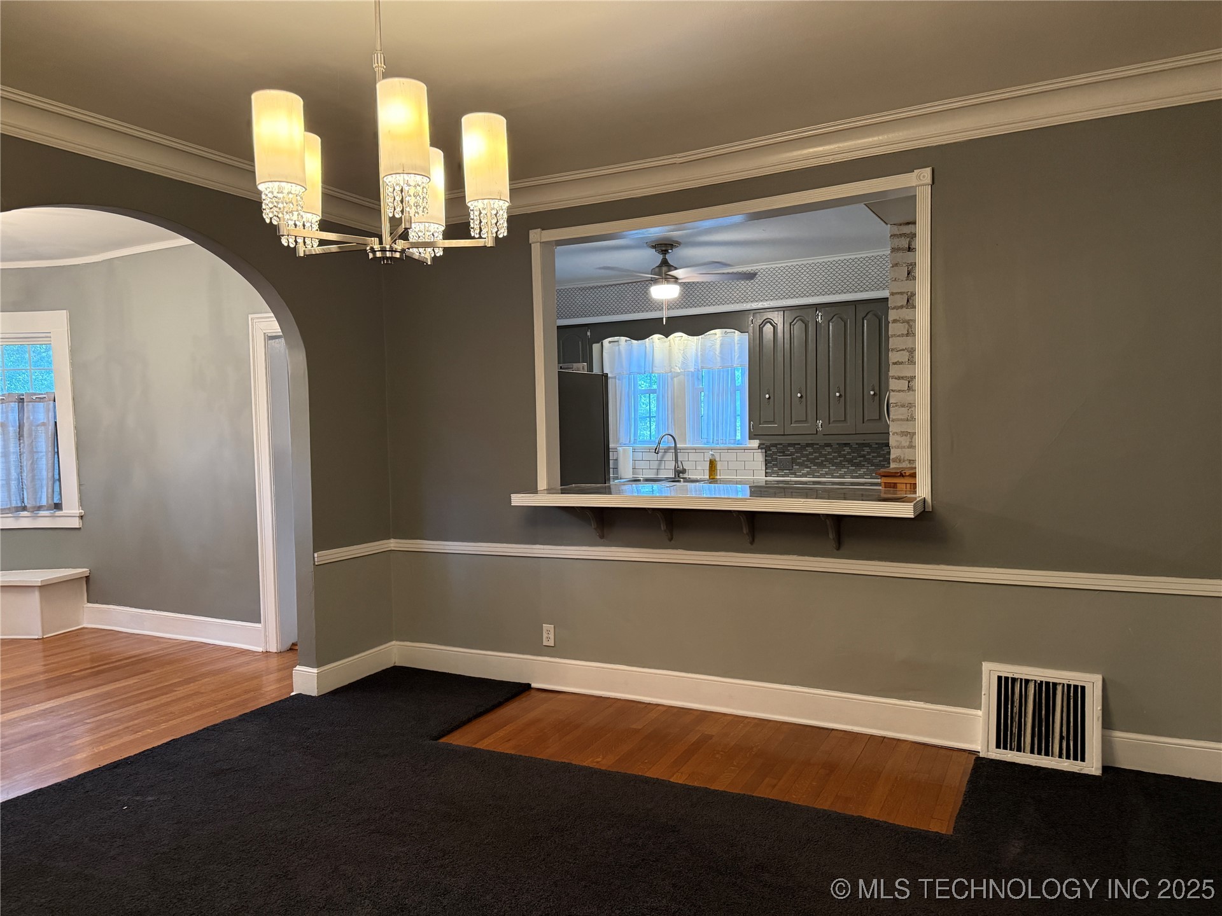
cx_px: 611
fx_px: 847
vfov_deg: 56.8
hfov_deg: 71.6
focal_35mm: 24
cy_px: 458
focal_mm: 6.76
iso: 400
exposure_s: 1/60
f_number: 1.78
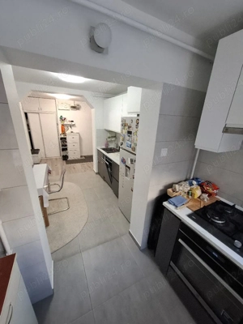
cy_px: 162
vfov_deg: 106.2
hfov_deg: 89.9
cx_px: 122
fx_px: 122
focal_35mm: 13
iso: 160
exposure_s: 1/50
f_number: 2.2
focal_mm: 1.74
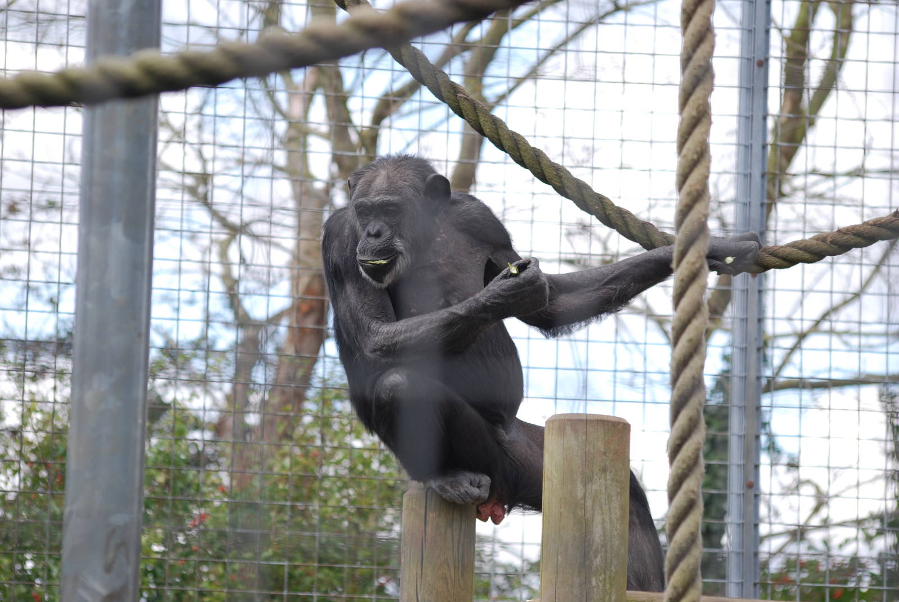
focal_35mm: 183
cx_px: 450
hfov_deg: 11.2
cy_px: 301
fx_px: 4575
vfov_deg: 7.5
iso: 200
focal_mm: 122
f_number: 5
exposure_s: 1/400
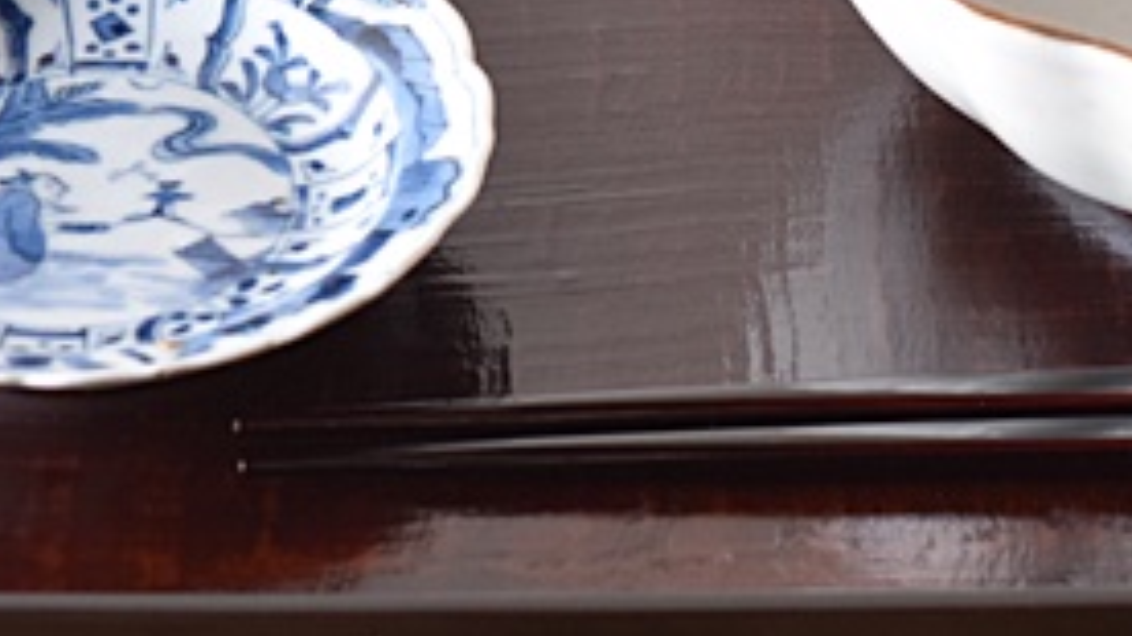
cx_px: 783
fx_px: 8452
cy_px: -53
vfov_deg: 4.3
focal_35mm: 282
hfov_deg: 7.7
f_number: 6.3
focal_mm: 55
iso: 400
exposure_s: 1/5
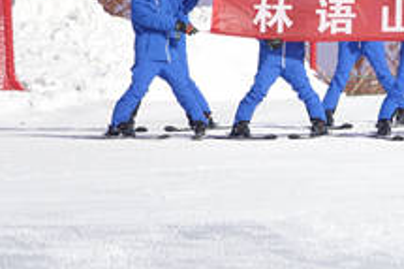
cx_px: 440
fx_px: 12660
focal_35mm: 1129
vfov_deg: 1.2
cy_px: -33
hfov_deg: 1.8
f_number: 4
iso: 100
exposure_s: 1/1000
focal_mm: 177.86
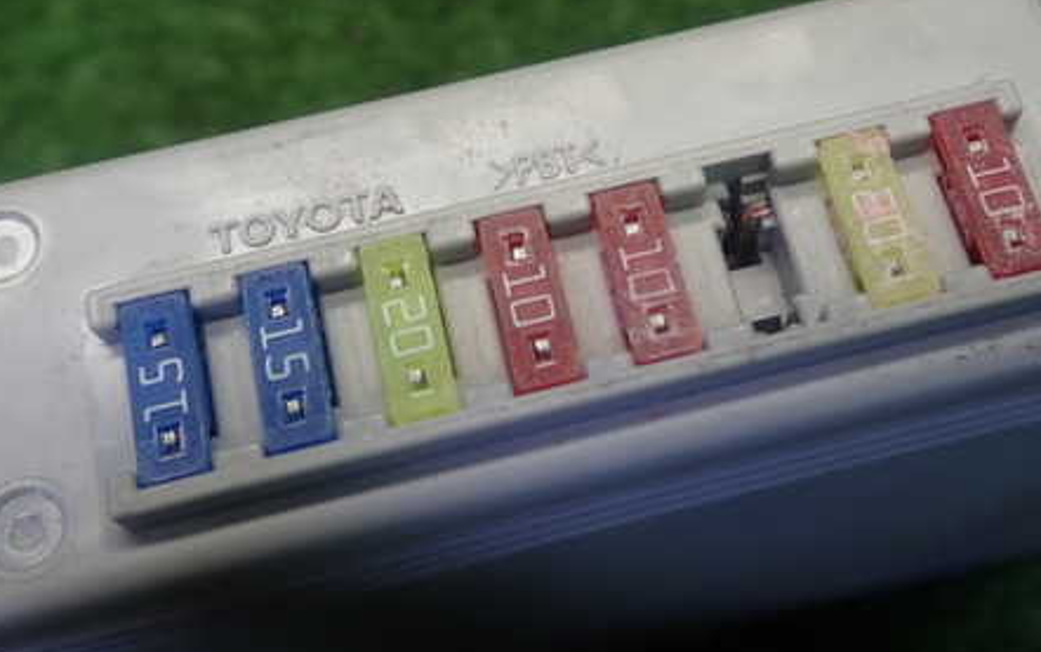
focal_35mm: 46
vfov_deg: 28.0
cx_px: 579
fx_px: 1306
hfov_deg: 43.4
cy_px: 273
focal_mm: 5.79
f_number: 2.4
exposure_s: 1/60
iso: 160
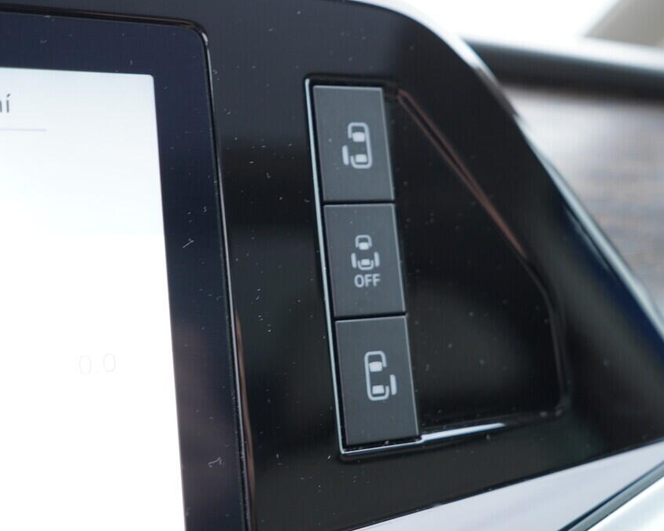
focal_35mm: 41
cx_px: 352
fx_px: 806
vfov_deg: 36.5
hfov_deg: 44.8
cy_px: 265
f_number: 2.8
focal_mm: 24
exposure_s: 1/40
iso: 250
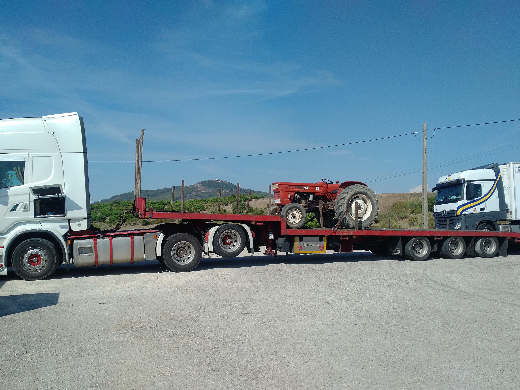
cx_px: 260
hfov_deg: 65.3
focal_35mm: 27
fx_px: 406
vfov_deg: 51.4
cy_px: 195
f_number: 2.2
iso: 50
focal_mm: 4.75
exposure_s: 1/2053
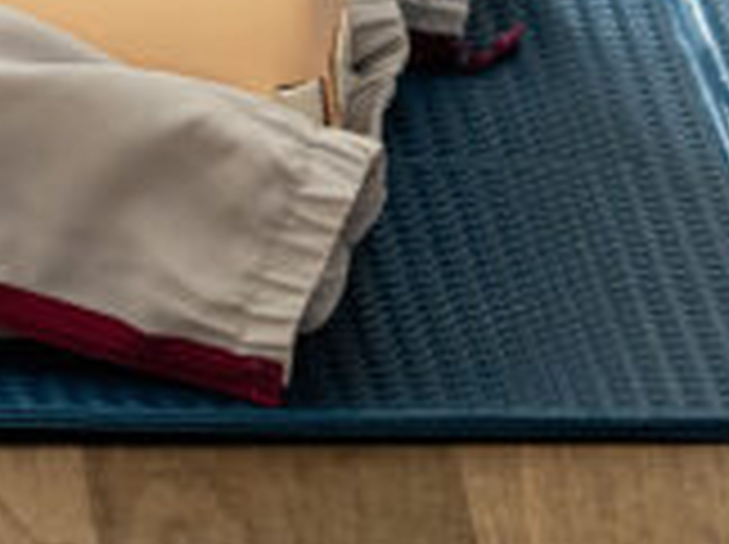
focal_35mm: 606
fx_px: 12743
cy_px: -1110
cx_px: -1332
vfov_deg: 2.4
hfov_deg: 3.2
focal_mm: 85
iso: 400
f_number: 1.8
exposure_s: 1/500
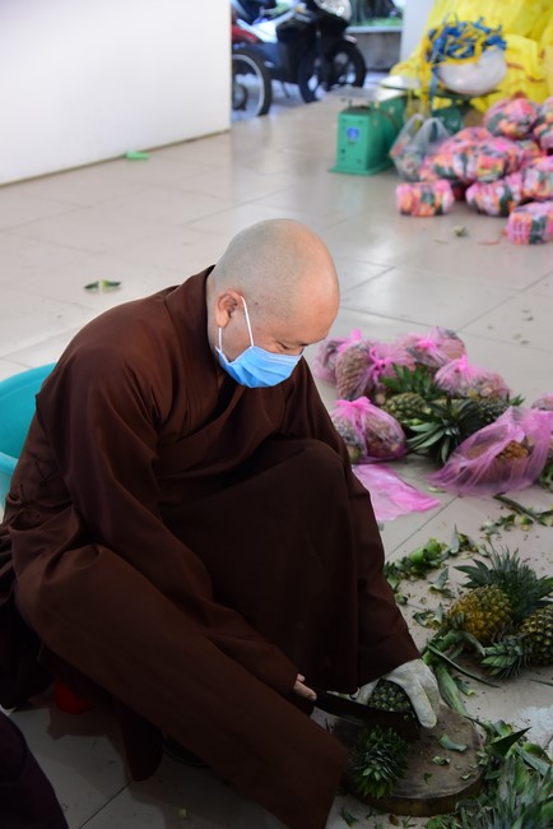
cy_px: 414
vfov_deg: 38.2
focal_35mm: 52
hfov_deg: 26.0
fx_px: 1197
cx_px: 276
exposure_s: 1/60
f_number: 5
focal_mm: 52
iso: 1600
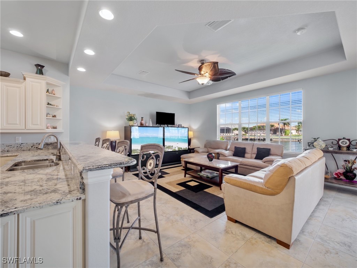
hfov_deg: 102.1
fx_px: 144
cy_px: 134
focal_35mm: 14
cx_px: 178
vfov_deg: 85.7
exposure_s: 1/8
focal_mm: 7
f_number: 7.1
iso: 200
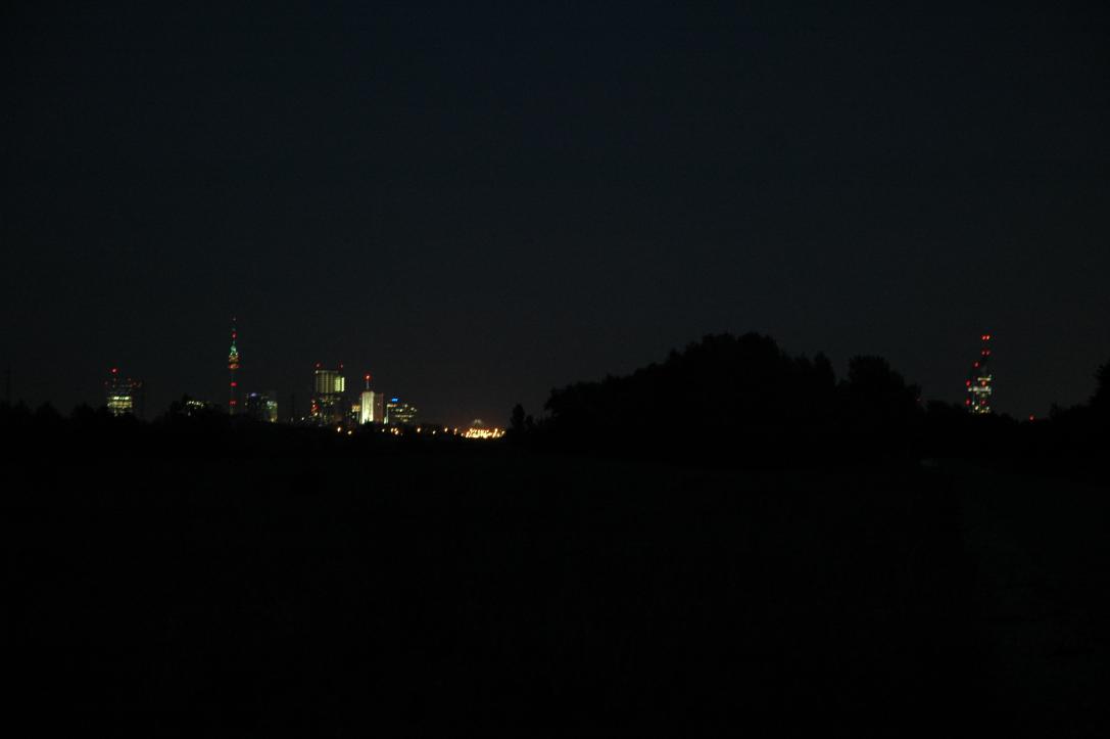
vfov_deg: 13.0
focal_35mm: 105
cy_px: 370
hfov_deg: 19.5
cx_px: 555
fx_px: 3235
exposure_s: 1
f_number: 4.5
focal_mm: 70
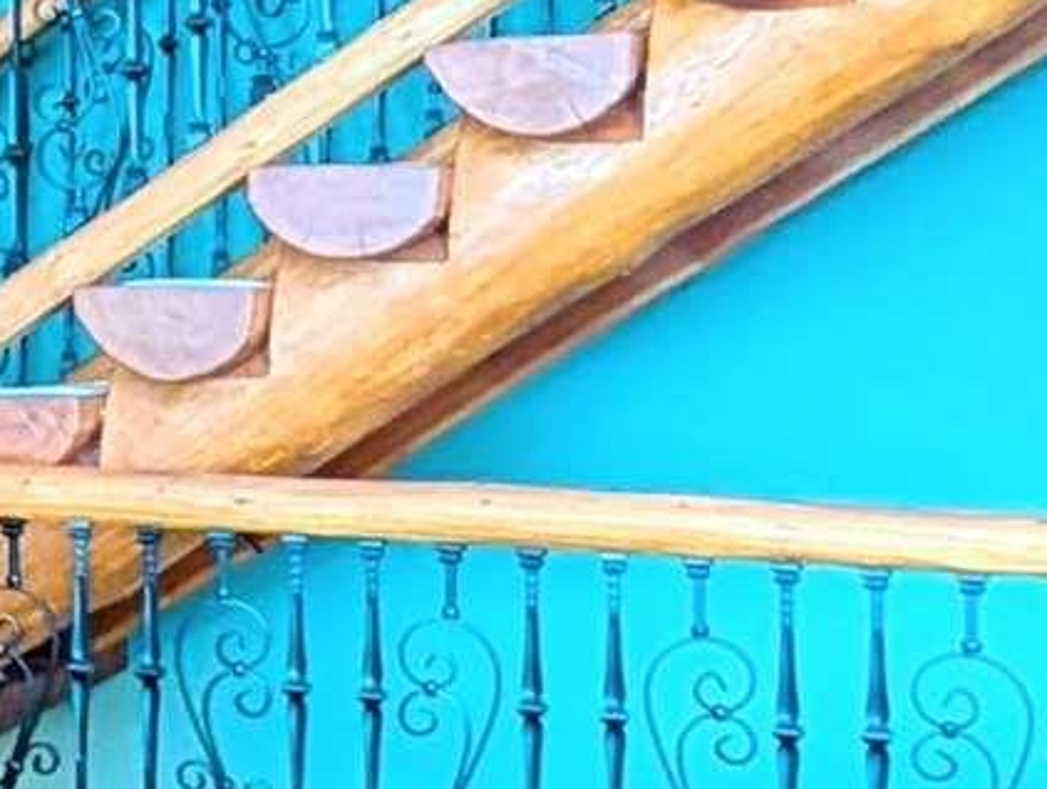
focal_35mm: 87
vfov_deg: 16.9
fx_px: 2636
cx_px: -774
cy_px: 216
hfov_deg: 18.3
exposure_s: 1/24
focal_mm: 2.02
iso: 198
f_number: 1.7
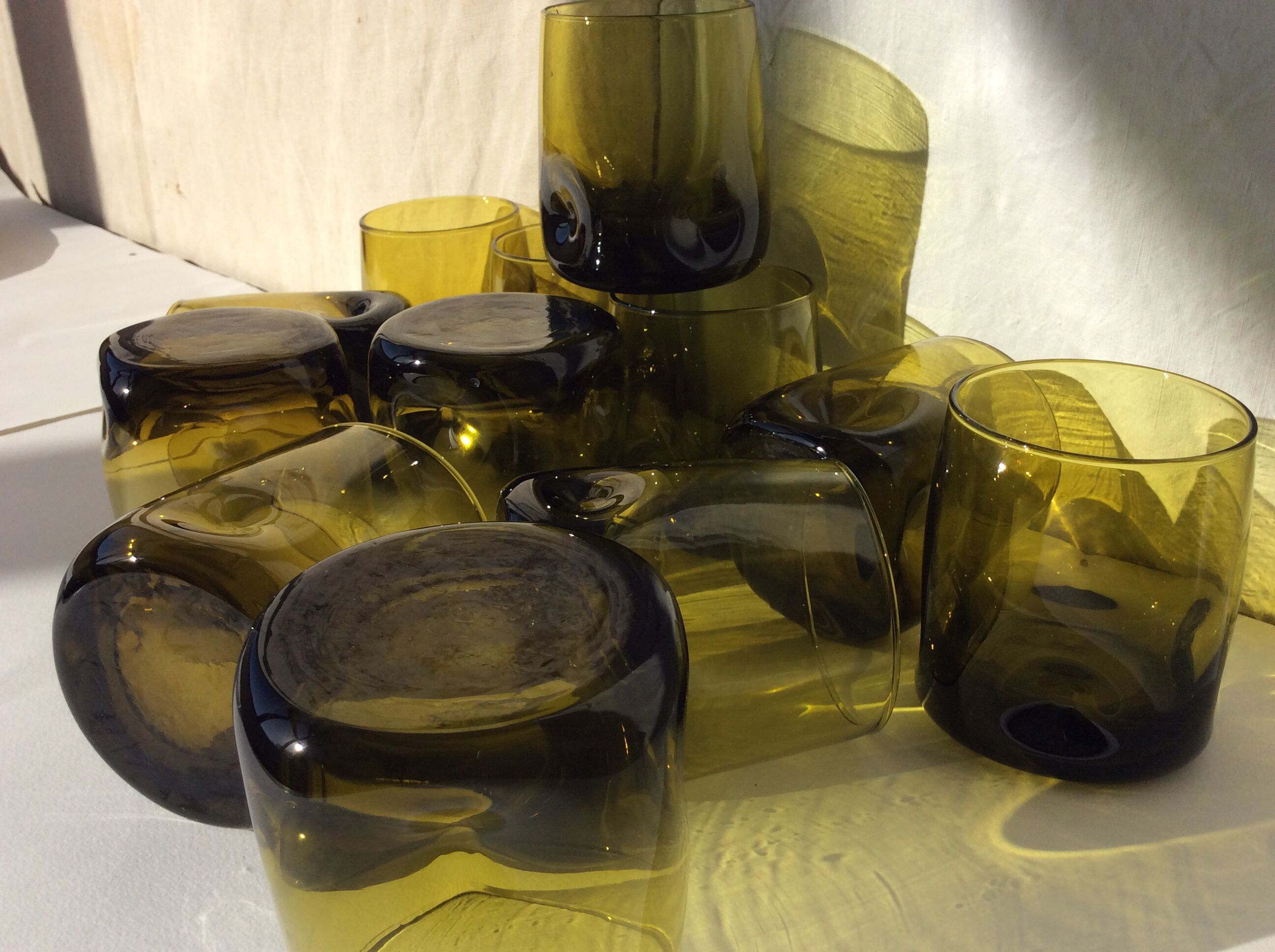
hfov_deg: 56.9
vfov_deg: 44.1
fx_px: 1177
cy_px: 476
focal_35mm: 32
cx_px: 638
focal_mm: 3.3
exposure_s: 1/1300
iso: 32
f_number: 2.4
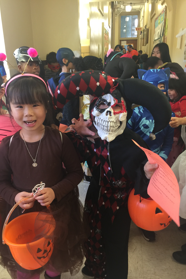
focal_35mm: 31
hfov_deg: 42.3
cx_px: 90
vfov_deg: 60.3
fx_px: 240
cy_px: 143
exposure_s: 1/15
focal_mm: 4.15
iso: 50
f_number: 2.2
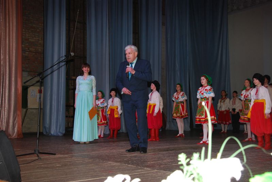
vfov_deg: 28.1
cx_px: 136
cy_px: 91
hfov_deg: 41.1
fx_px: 363
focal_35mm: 48
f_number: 5.6
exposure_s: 1/60
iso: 400
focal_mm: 32
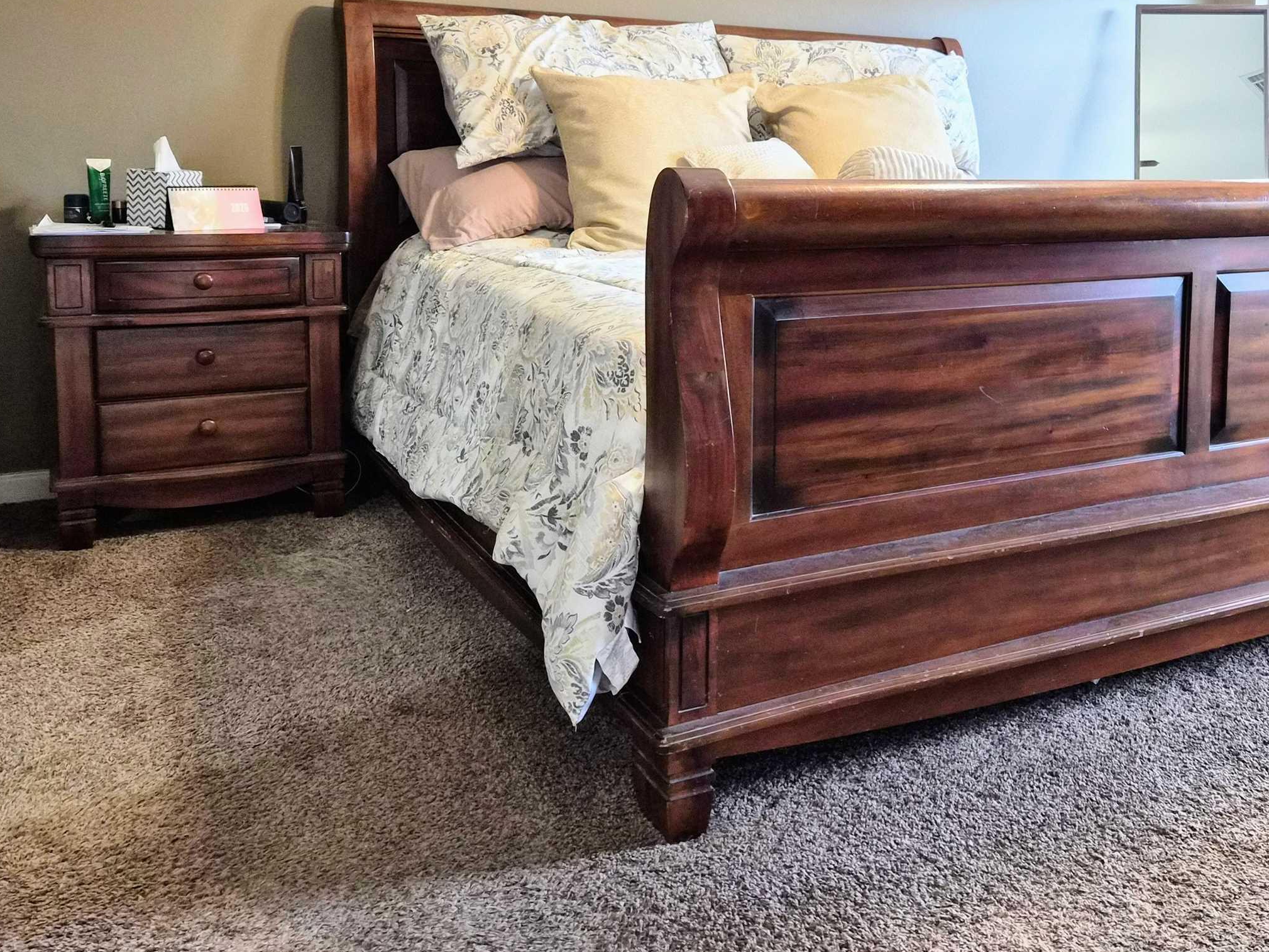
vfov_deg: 39.9
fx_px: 1283
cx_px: 888
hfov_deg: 51.2
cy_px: 276
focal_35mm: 35
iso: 640
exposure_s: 1/120
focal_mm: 5.4
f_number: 1.8
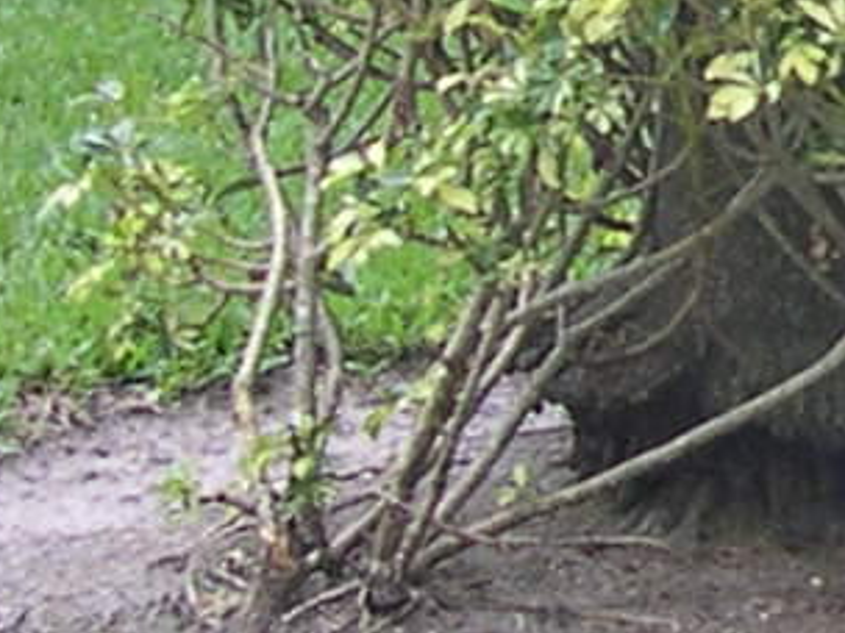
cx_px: 2360
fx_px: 6933
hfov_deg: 6.5
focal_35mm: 284
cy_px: -397
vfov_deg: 5.2
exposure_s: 1/110
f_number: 2.8
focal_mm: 8
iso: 100
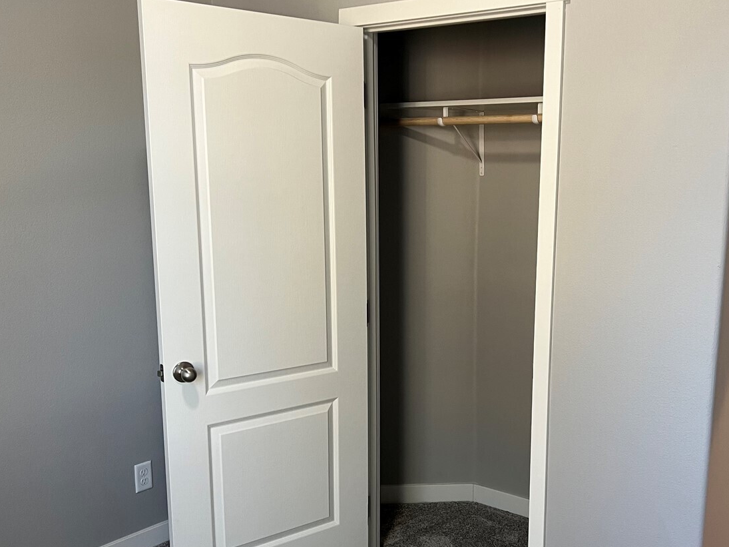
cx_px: 466
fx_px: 800
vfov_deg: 37.6
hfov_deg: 48.4
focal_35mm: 38
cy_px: 312
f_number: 1.5
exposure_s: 1/60
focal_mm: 5.7
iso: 80
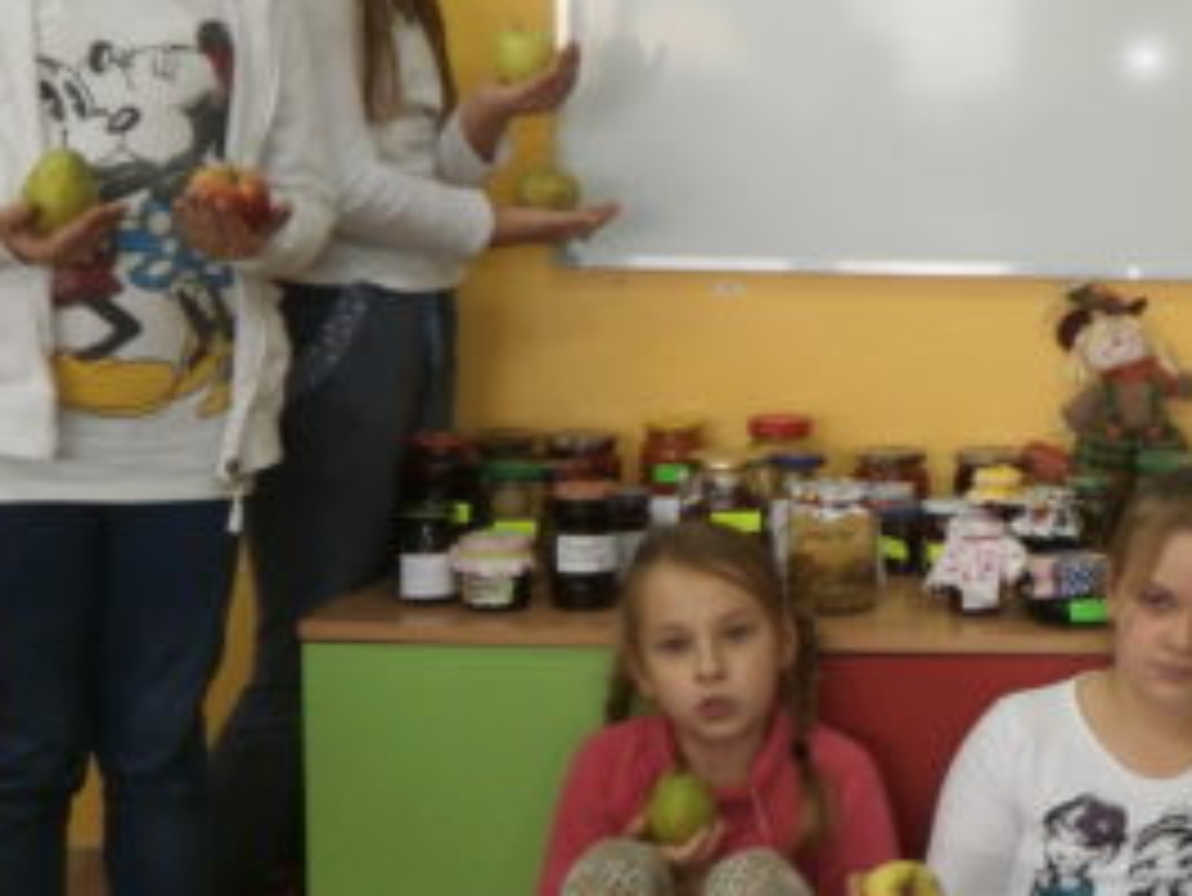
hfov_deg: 25.6
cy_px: 367
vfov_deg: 20.2
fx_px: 2515
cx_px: 1145
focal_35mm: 73
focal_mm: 5.5
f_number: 2.9
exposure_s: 1/30
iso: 200
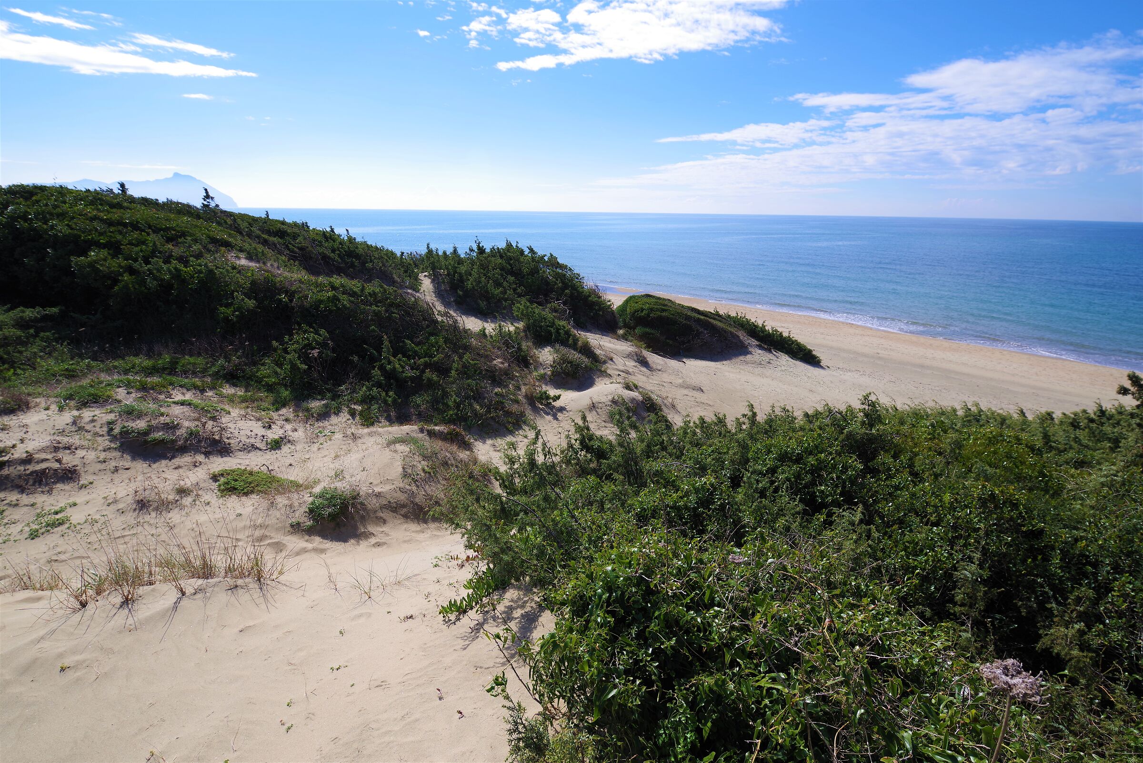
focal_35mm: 18
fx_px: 572
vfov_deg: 67.4
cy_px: 382
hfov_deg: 90.0
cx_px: 572
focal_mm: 18
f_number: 7.1
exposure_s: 1/320
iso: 100
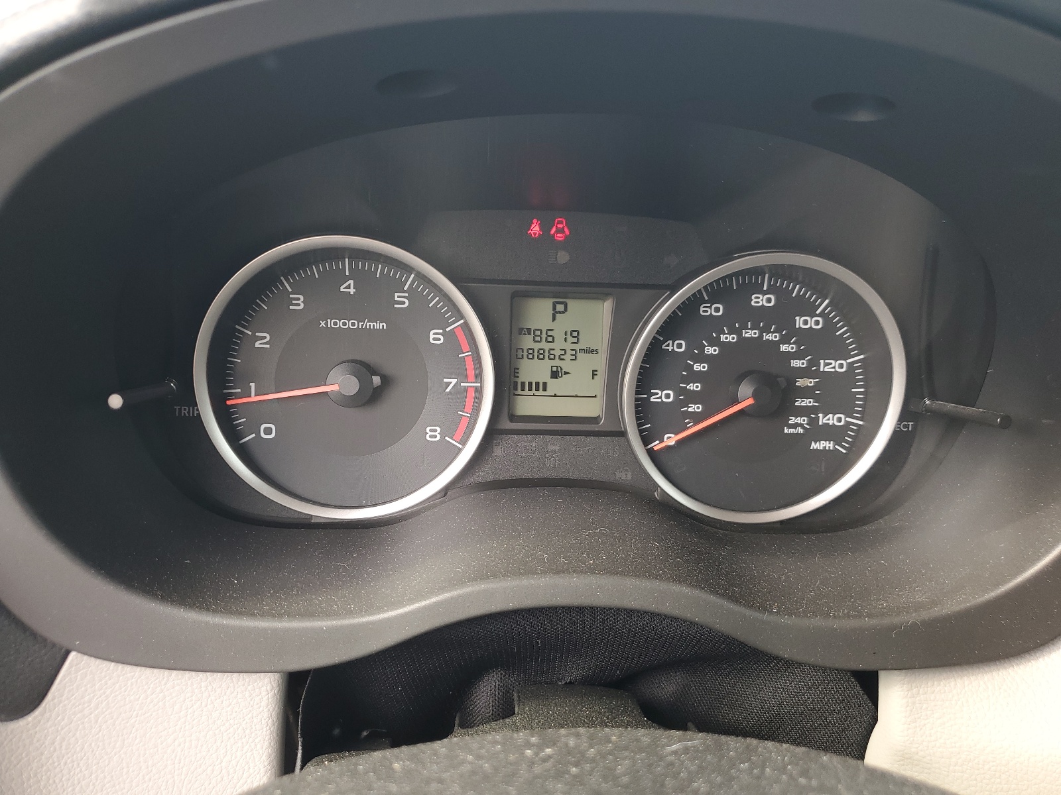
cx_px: 530
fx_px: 797
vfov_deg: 53.1
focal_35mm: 26
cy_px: 398
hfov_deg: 67.3
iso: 50
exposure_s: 1/139
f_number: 1.5
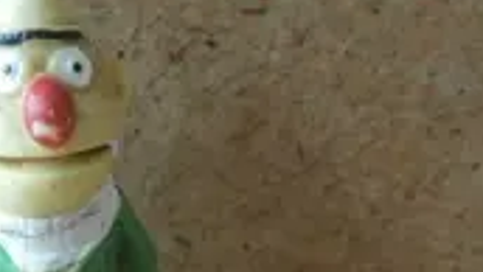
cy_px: 219
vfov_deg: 16.4
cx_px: 56
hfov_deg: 28.0
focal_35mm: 73
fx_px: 936
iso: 200
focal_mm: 4.2
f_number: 3
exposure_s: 1/20
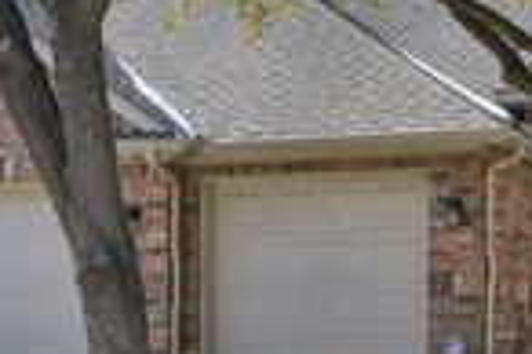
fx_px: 1520
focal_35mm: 103
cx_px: 415
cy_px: 192
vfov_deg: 13.3
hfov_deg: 19.7
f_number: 8
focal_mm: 30
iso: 400
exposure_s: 1/640
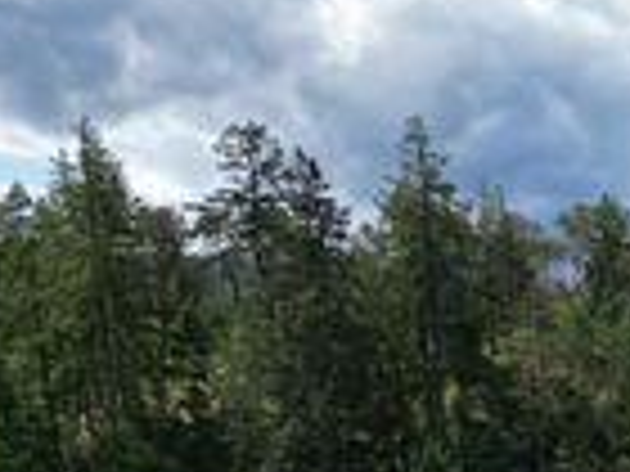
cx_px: 994
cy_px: 668
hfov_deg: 19.3
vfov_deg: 16.0
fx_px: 1565
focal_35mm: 86
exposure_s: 1/3000
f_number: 1.7
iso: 110
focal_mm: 6.72
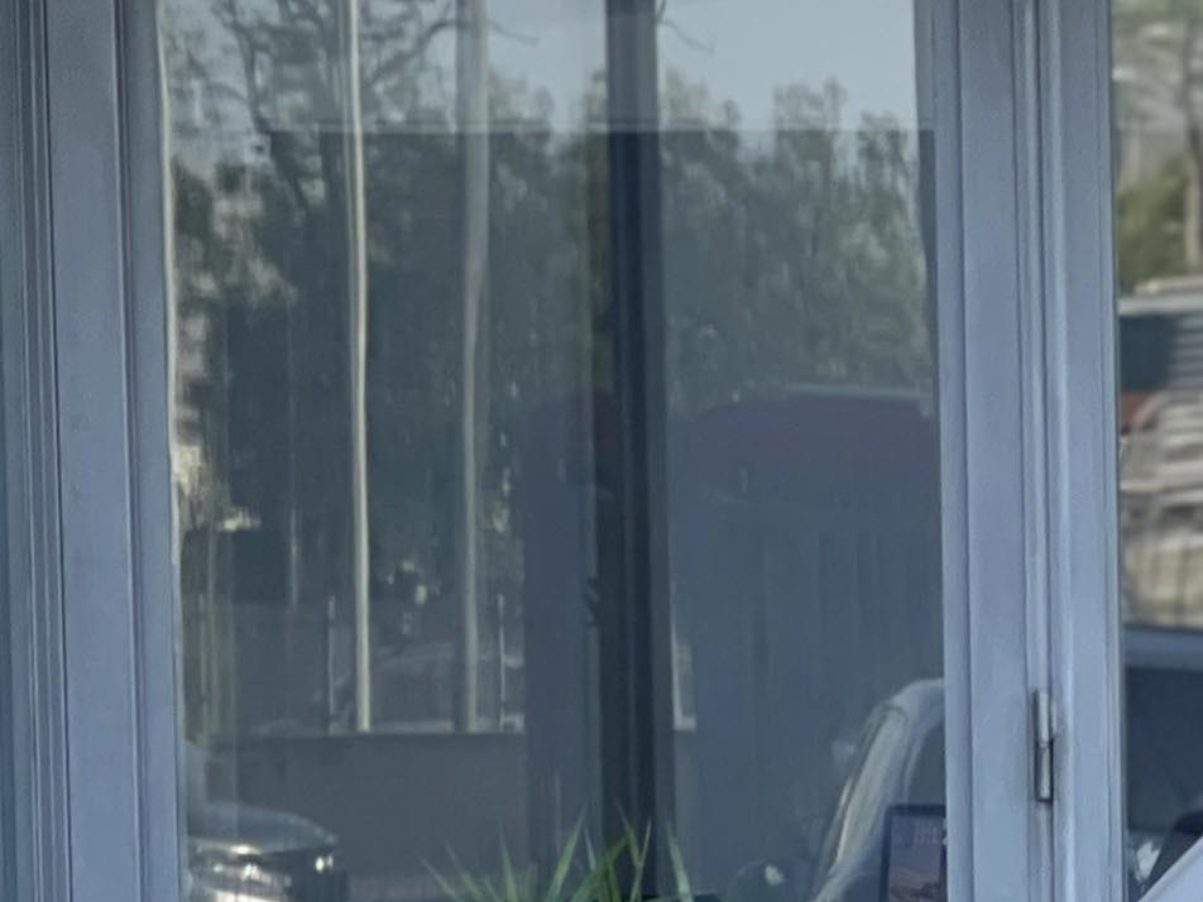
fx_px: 9418
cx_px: 2457
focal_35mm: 271
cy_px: 1645
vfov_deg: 5.4
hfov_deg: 7.0
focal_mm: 7.5
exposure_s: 1/121
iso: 25
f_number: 2.2
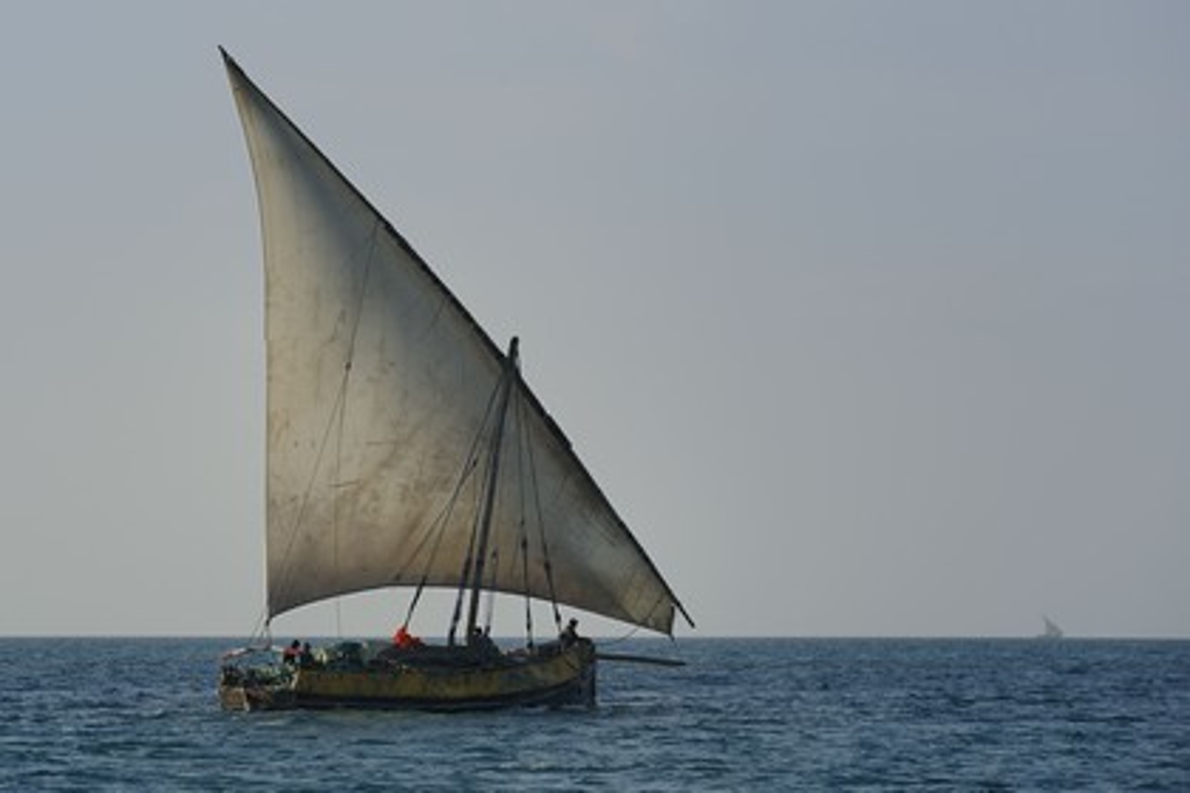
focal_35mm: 200
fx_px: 6611
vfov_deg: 6.9
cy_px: 396
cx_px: 595
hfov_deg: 10.3
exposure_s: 1/640
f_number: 8
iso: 200
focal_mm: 200
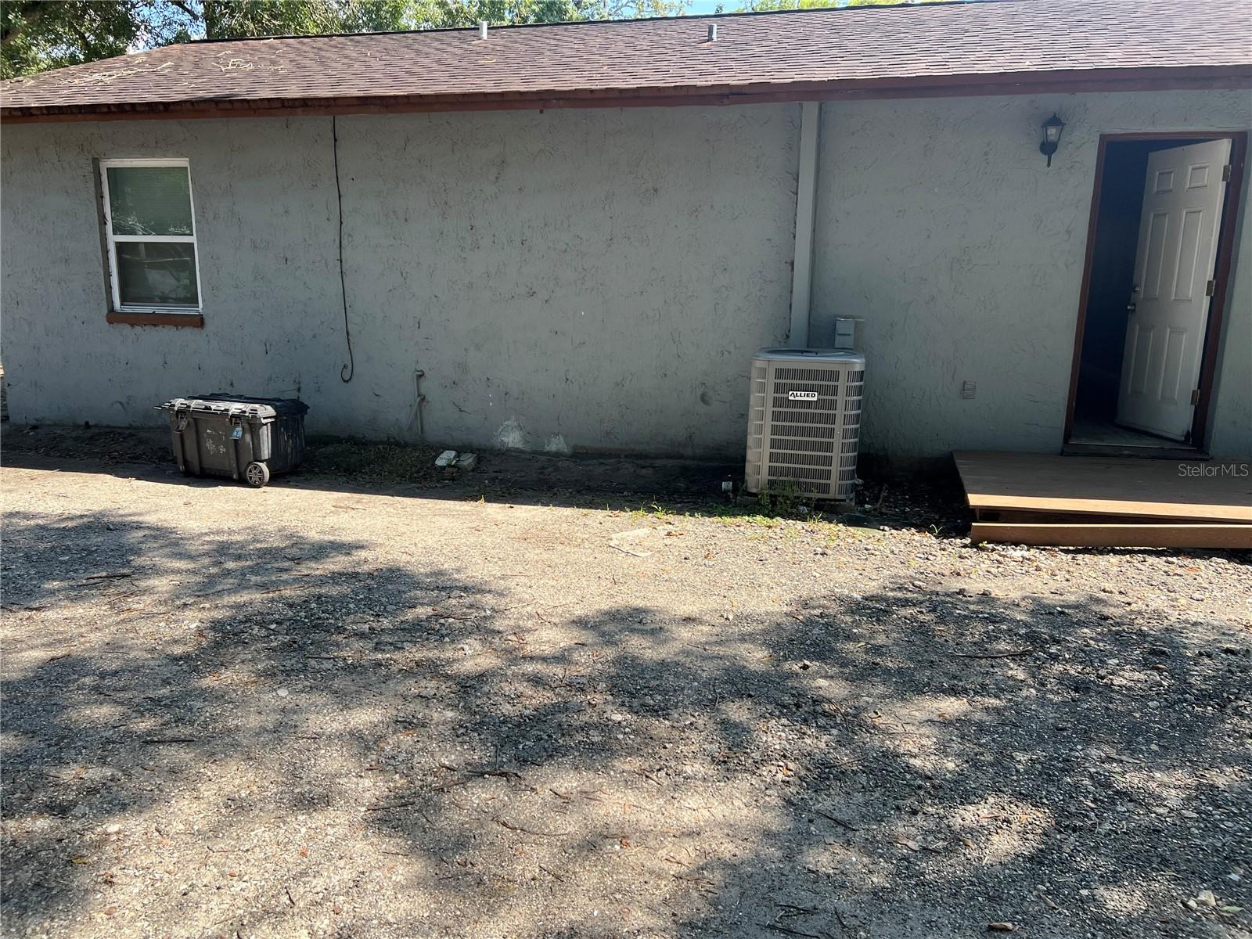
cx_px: 626
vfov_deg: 53.1
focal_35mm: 26
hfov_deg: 67.3
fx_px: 940
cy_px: 470
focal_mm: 5.7
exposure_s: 1/902
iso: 50
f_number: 1.5
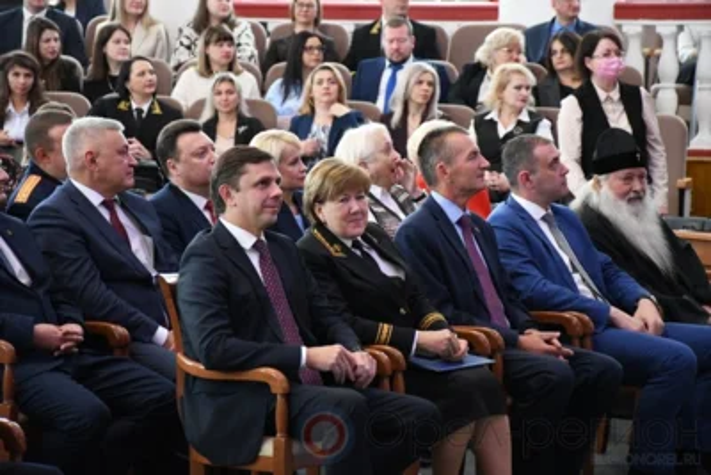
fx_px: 2667
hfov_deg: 15.2
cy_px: 238
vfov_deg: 10.2
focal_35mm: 135
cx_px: 356
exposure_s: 1/60
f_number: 5.3
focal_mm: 90
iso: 5000
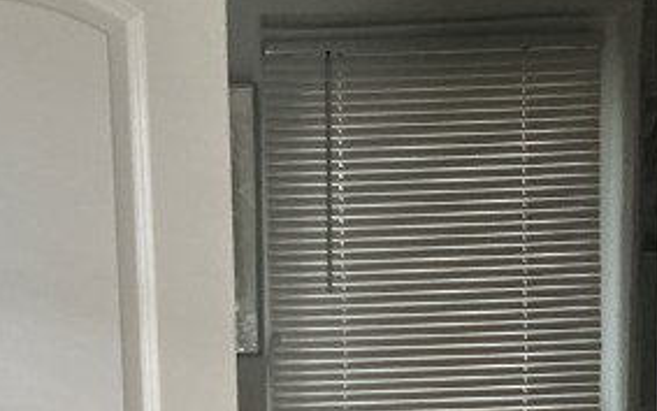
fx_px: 1648
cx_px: 204
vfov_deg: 13.8
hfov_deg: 22.4
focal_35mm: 92
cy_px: 506
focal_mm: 6.86
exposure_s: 1/78
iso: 250
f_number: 1.78
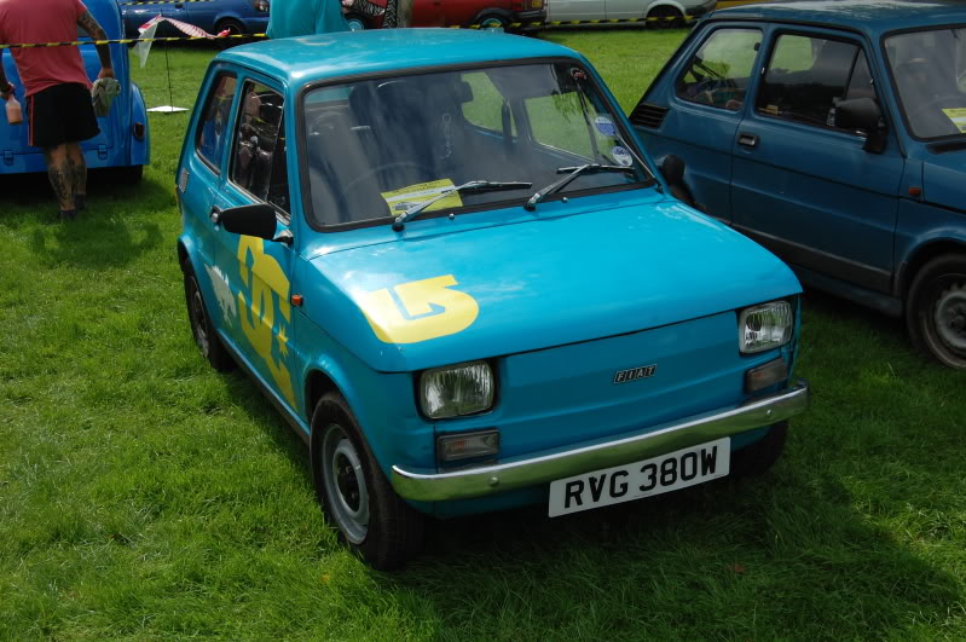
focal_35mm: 45
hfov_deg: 43.6
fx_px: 1206
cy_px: 321
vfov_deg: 29.8
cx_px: 483
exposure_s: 1/400
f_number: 10
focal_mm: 30
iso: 200
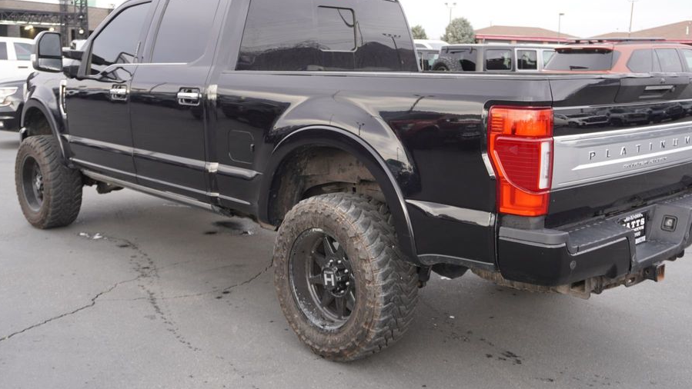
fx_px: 690
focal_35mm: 38
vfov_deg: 31.5
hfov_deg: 53.3
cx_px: 359
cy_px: 168
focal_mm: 21
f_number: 4.5
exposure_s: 1/80
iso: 100
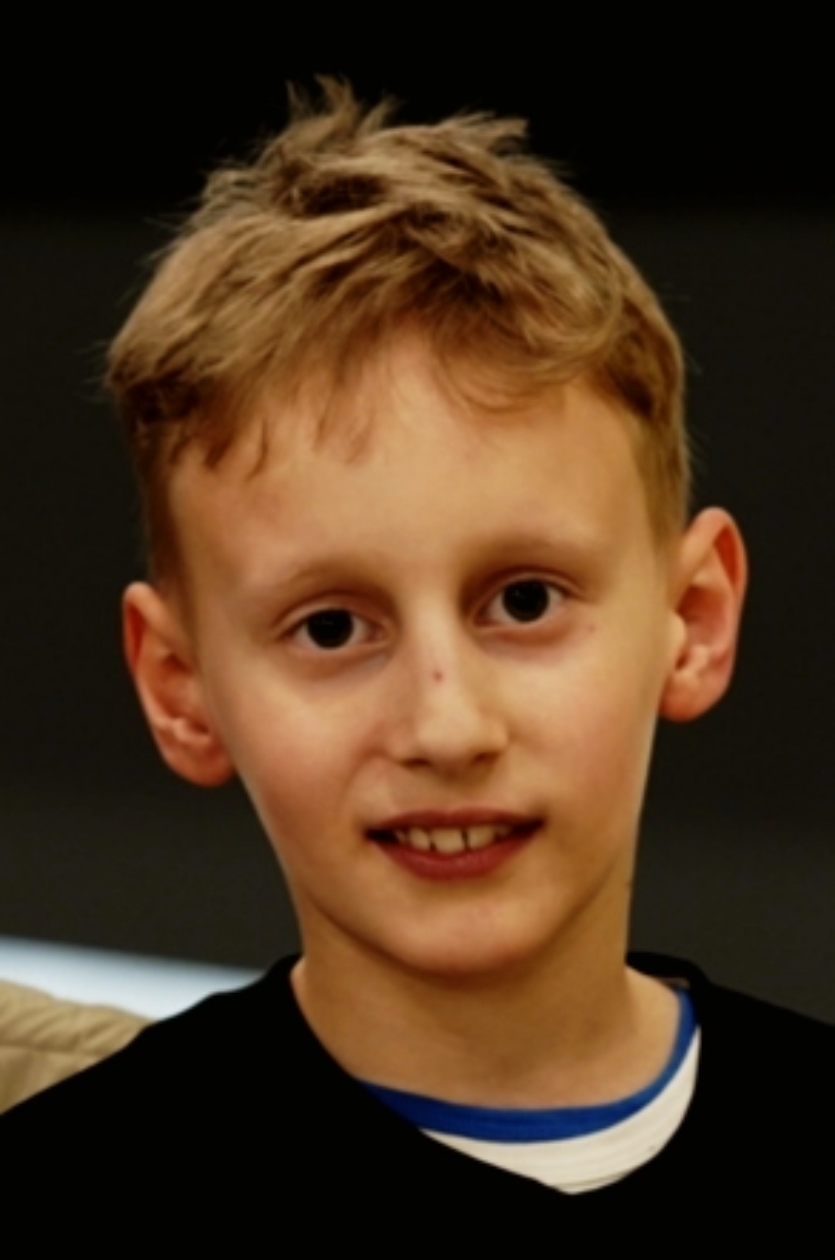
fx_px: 2969
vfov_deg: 24.0
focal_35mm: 85
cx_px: 418
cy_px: 630
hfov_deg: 16.0
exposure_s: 1/100
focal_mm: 85
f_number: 2.5
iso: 800
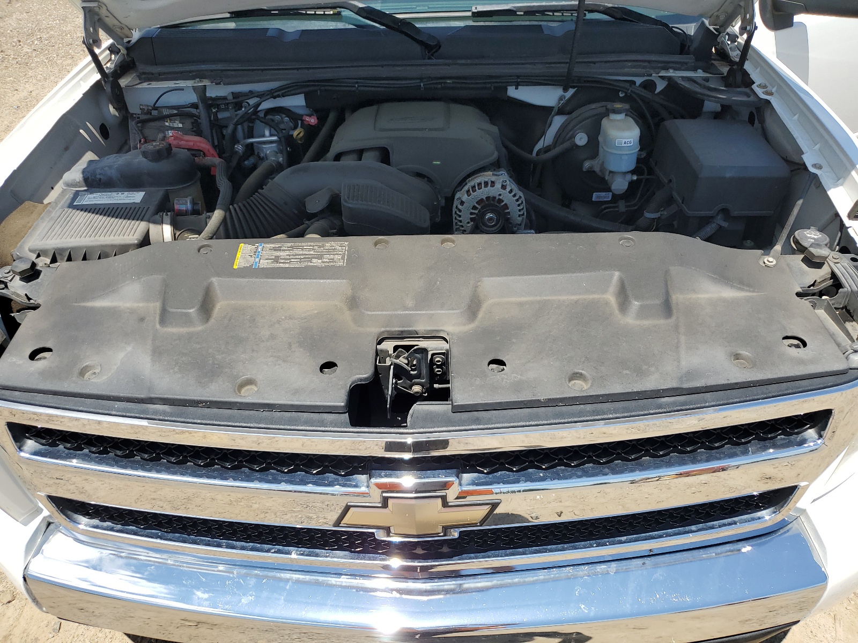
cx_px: 429
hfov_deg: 67.3
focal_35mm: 26
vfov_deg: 53.1
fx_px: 644
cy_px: 322
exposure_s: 1/2500
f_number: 1.5
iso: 50
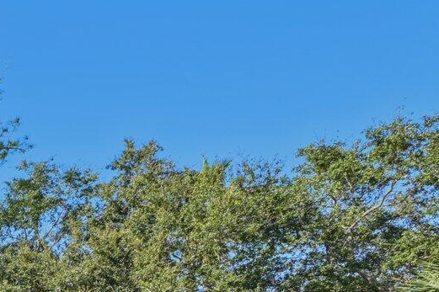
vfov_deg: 19.2
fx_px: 719
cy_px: 474
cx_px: -423
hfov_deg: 19.7
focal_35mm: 59
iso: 100
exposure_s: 1/60
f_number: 8
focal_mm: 15
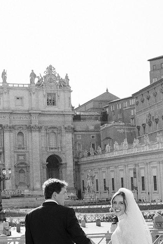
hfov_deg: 15.4
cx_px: 91
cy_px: 172
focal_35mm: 89
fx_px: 604
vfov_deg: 22.7
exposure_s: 1/400
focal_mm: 35
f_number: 5
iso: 125
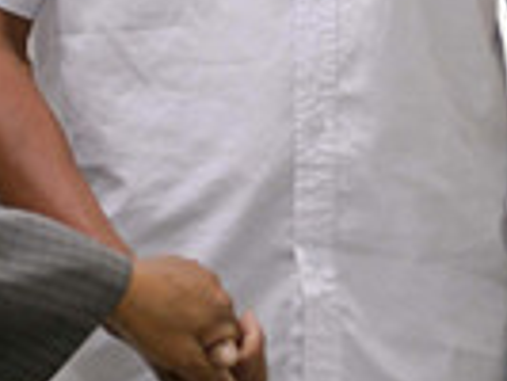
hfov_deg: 5.7
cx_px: 393
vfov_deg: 4.3
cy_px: -250
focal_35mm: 346
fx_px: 5072
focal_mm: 58
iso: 800
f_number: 2.8
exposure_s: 1/100
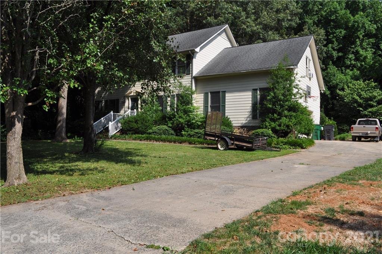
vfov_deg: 43.5
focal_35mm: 30
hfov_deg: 62.0
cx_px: 191
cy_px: 127
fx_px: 318
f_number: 9
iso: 200
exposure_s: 1/400
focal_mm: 20
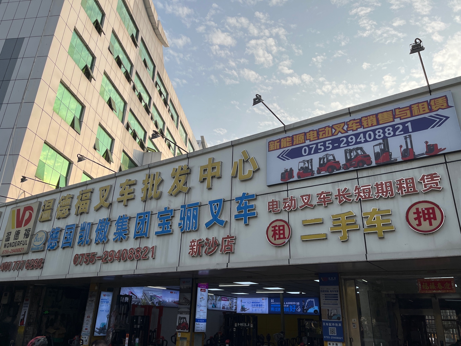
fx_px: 346
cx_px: 230
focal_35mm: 26
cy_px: 173
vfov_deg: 53.1
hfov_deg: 67.3
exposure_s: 1/4149
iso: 50
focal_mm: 5.1
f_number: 1.6
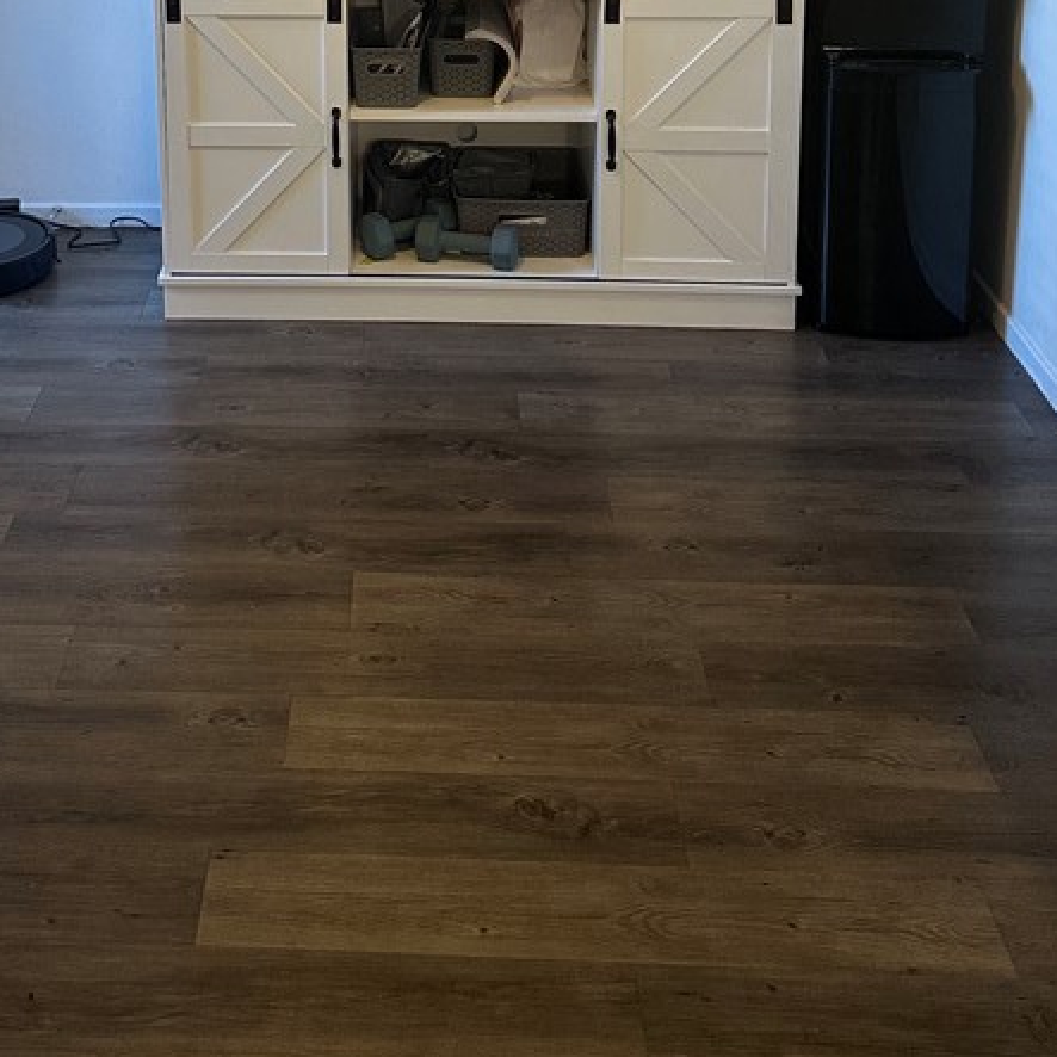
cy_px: -79
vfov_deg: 31.2
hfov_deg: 34.3
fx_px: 1693
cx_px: 324
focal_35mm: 49
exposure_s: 1/60
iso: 250
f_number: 1.78
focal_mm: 6.86
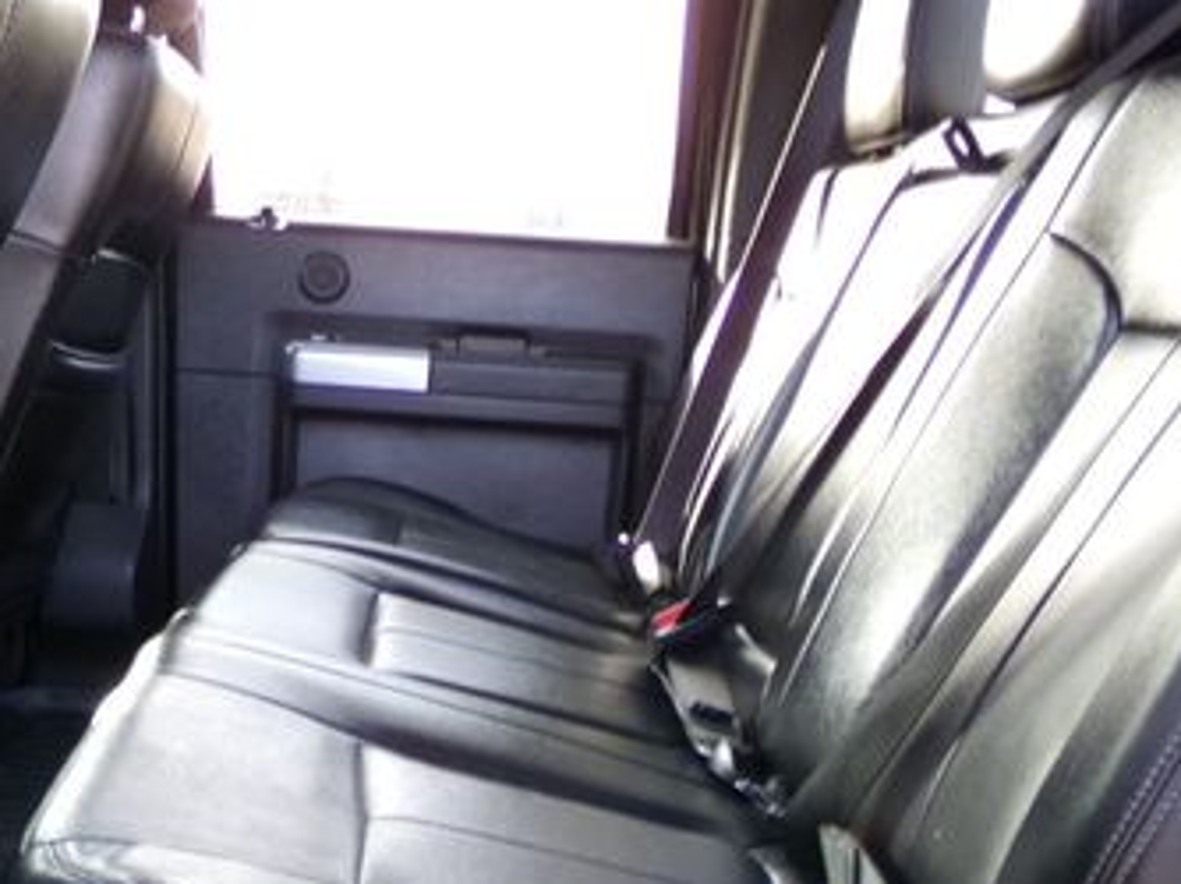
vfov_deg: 30.4
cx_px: 421
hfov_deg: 40.9
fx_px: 1568
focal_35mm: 46
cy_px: 764
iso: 200
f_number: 3.7
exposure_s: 1/25
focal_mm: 4.3
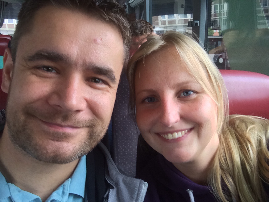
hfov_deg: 55.4
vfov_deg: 42.9
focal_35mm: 33
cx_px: 134
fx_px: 256
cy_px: 101
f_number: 2.4
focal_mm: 2.15
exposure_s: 1/30
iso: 80
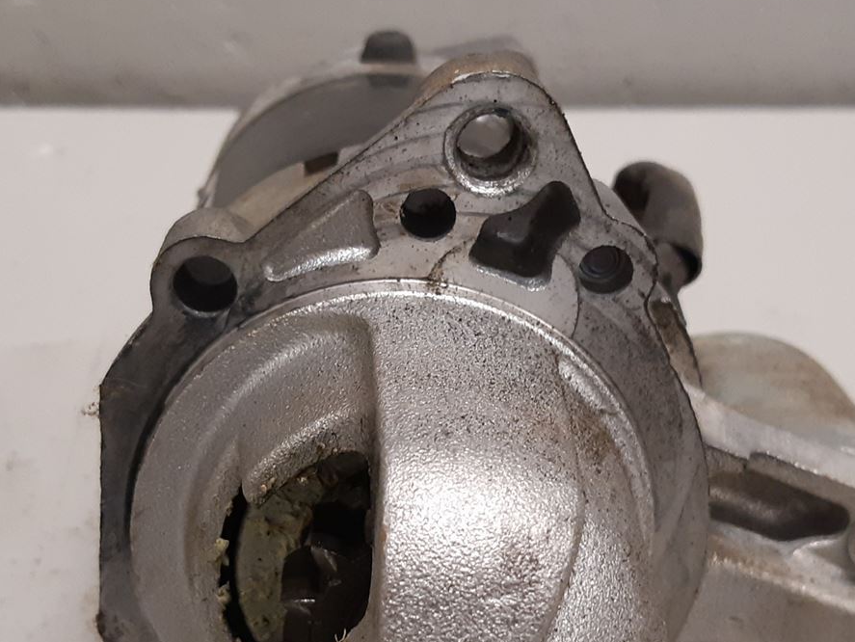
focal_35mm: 60
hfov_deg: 32.2
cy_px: 387
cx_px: 415
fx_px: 1483
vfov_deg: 24.4
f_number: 1.7
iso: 200
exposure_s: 1/50
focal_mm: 3.93
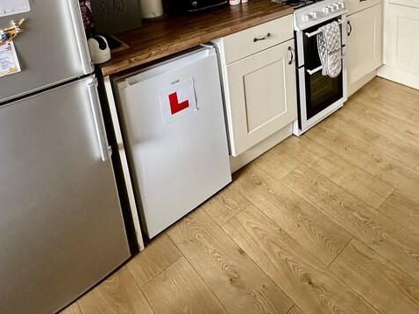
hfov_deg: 56.9
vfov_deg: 41.1
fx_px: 363
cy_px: 4
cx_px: 316
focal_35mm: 30
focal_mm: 2.22
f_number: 2.2
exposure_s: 1/99
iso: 160
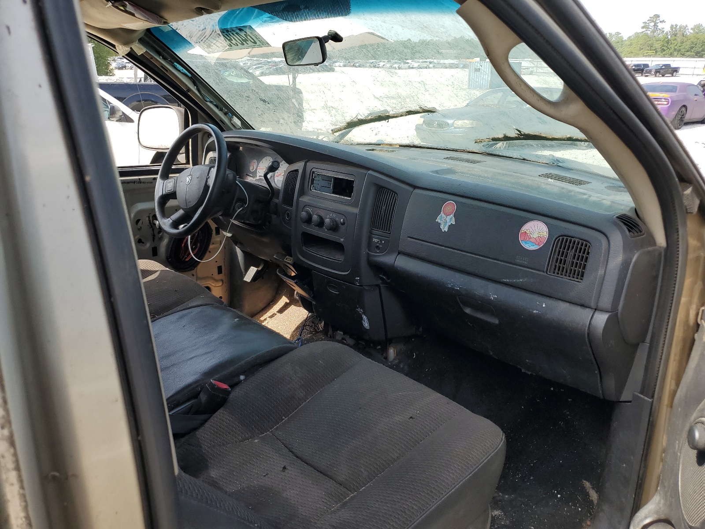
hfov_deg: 67.3
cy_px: 264
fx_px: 530
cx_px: 352
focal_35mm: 26
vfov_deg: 53.1
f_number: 1.5
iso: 50
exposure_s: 1/833
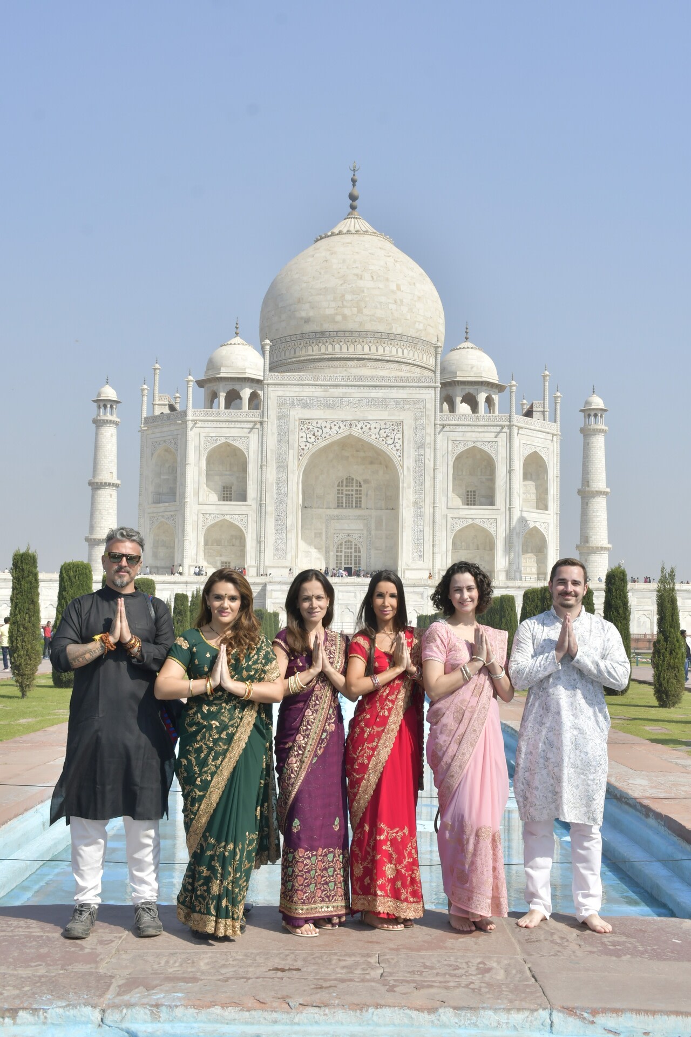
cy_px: 518
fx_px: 1152
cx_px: 346
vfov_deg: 48.5
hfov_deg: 33.4
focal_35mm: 40
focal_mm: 27
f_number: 9
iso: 100
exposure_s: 1/250
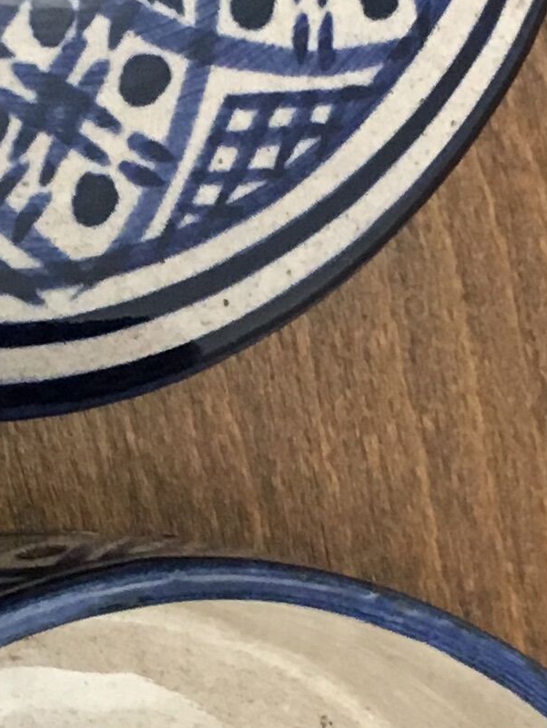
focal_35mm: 146
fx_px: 3075
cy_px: 475
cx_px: 115
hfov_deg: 10.1
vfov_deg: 13.5
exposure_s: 1/33
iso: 160
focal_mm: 4.15
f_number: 2.2
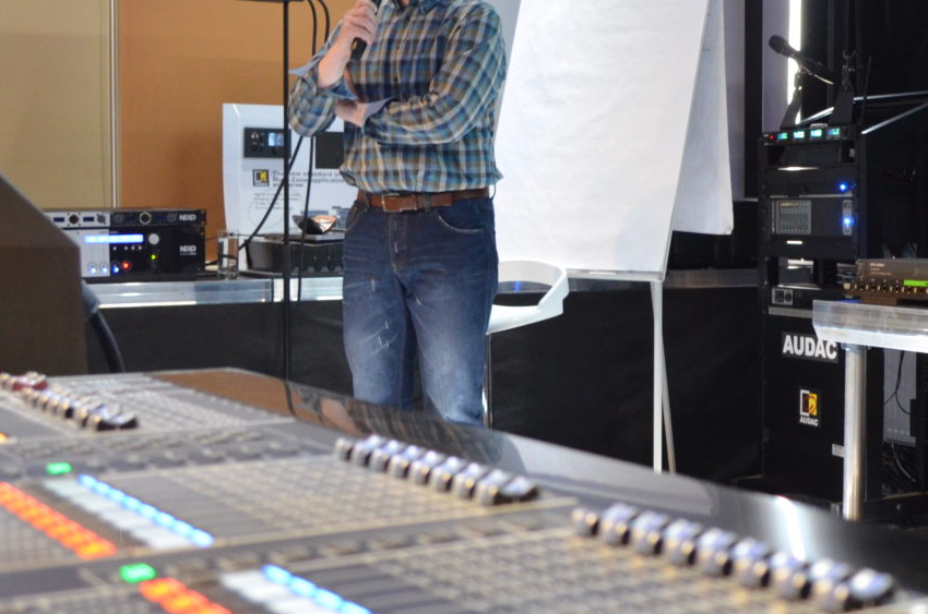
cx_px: 713
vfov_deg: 22.2
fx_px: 1569
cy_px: 311
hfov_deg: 32.2
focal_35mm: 61
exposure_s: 1/30
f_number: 3.5
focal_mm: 18
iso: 1400
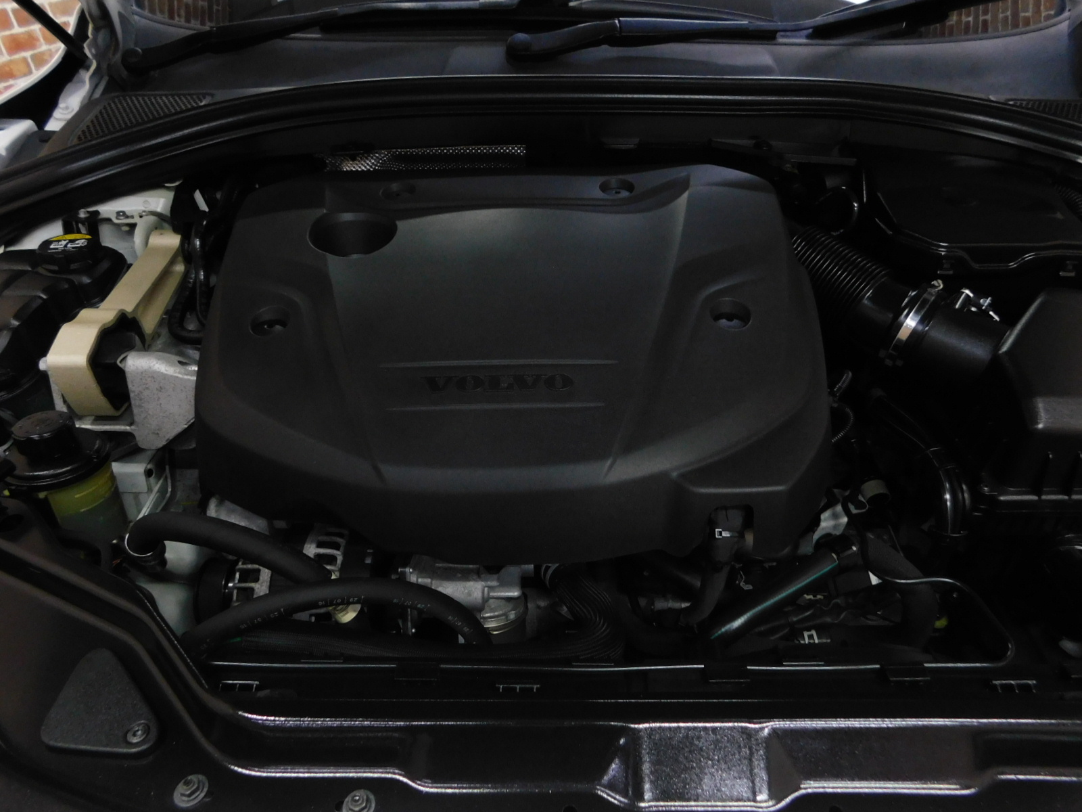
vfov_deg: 58.9
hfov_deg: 73.9
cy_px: 406
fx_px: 719
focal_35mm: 23
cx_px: 541
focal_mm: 4
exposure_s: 1/30
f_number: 3
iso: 360
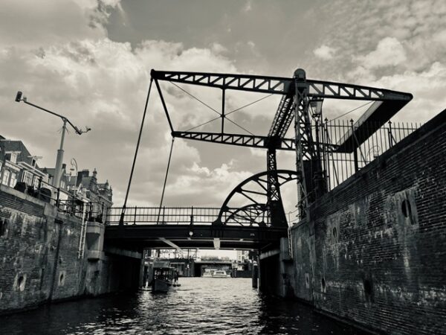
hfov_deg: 63.4
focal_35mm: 28
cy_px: 168
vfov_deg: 49.7
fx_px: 361
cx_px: 223
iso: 25
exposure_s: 1/3040
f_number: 1.8
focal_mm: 3.99
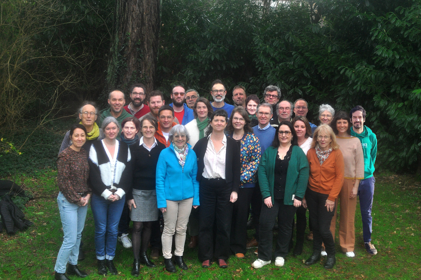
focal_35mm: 52
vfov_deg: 25.7
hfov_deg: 37.9
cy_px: 140
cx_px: 210
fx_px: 613
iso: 800
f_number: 5.6
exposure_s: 1/60
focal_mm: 35
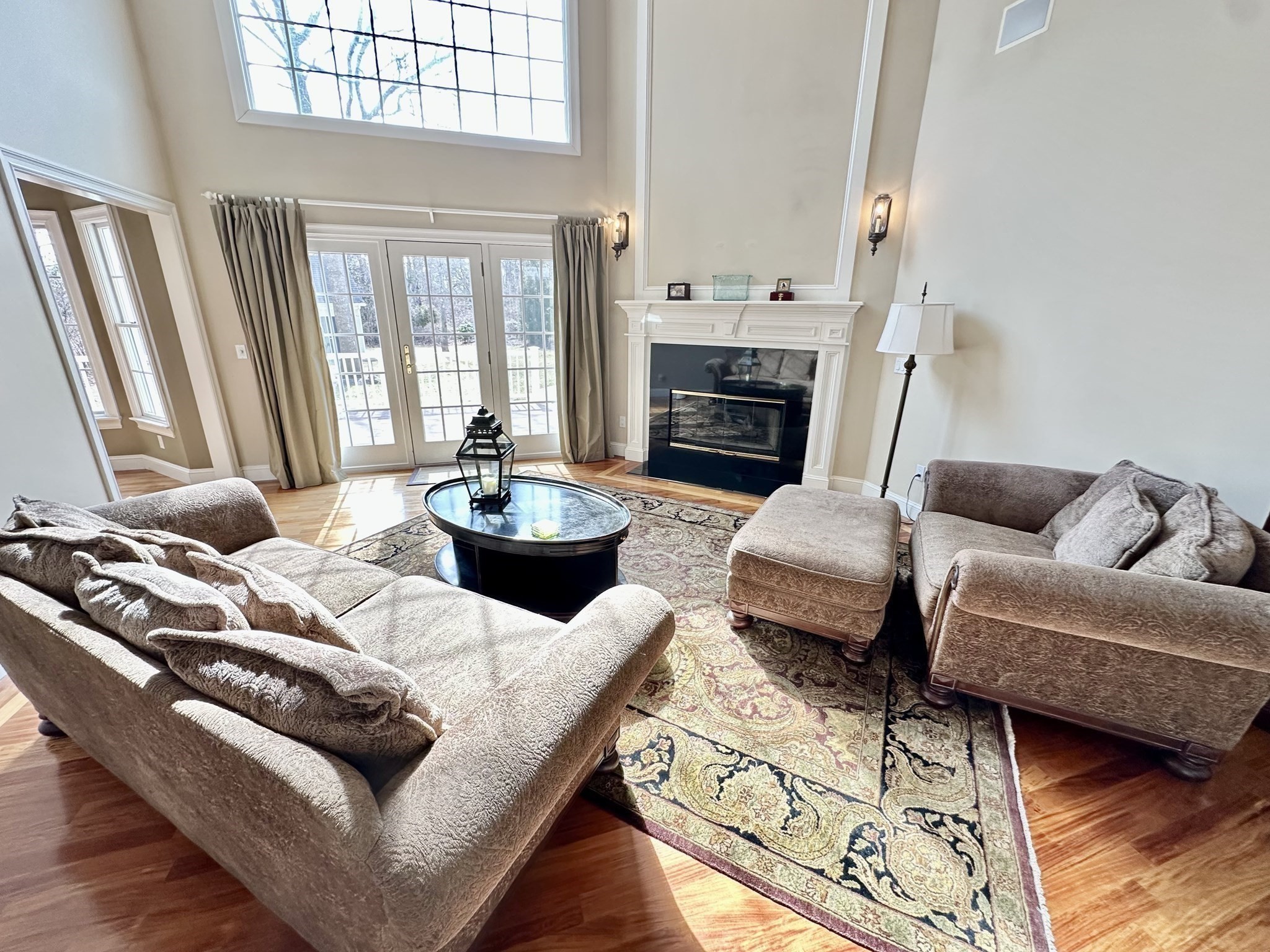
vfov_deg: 85.7
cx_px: 635
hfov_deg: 102.1
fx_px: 514
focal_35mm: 14
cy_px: 476
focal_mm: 2.22
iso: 200
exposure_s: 1/120
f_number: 2.2
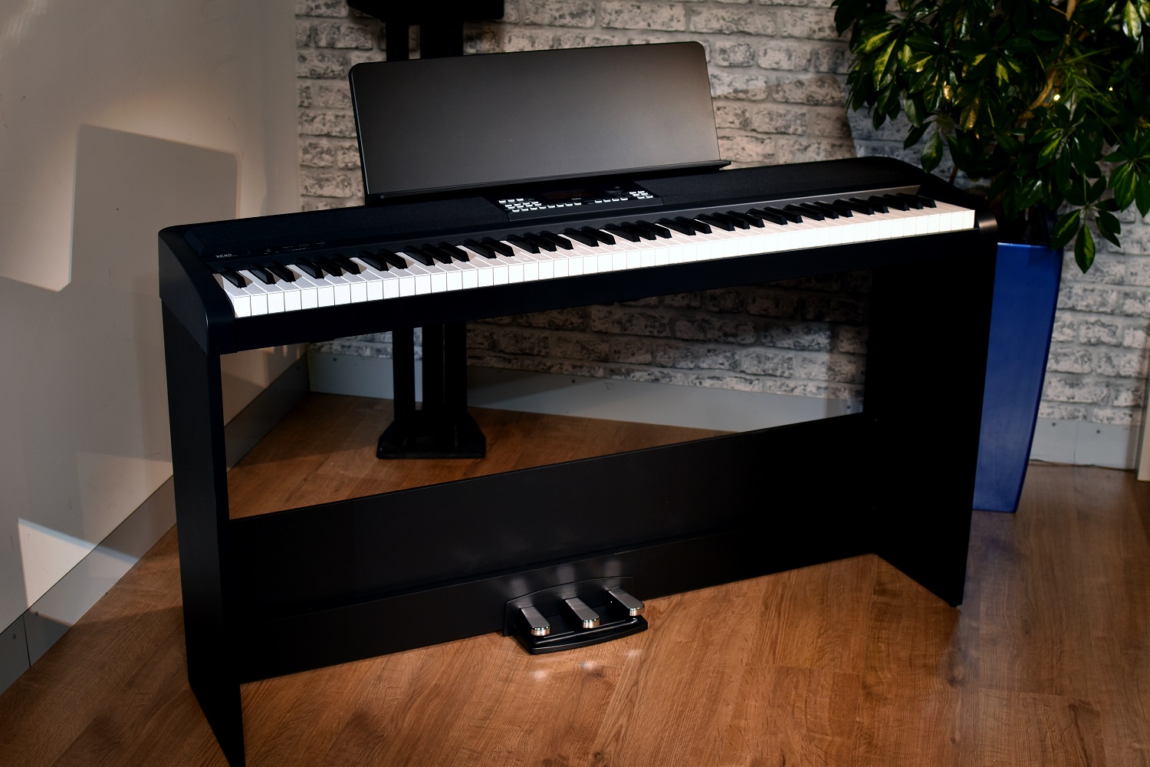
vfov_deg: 25.8
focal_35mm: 52
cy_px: 384
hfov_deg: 37.9
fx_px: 1677
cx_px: 575
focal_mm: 35
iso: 200
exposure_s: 1/30
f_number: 3.5
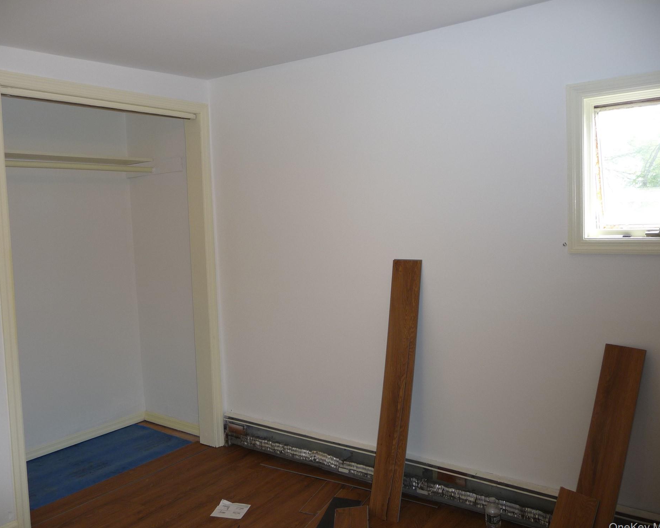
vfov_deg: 48.5
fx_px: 586
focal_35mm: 30
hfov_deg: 58.8
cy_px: 264
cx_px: 319
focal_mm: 4.7
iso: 100
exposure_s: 1/30
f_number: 3.3
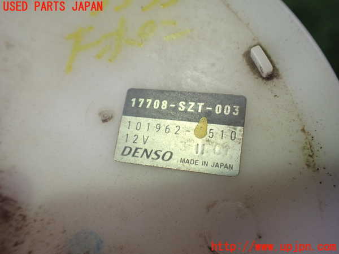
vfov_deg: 46.8
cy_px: 127
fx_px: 294
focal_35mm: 30
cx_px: 170
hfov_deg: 60.0
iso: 500
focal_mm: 5.4
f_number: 2.3
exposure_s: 1/125
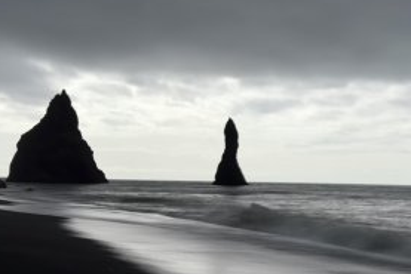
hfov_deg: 46.7
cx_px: 272
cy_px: 165
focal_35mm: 41
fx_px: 468
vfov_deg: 32.6
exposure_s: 1/7813
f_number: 1.6
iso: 50
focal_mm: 5.96
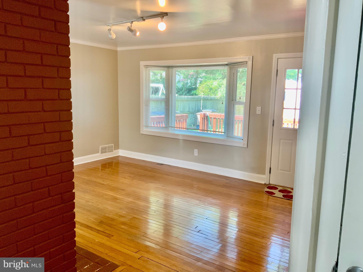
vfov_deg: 48.2
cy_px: 136
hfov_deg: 61.7
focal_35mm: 29
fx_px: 304
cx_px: 182
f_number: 1.8
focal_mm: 3
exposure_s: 1/60
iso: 50
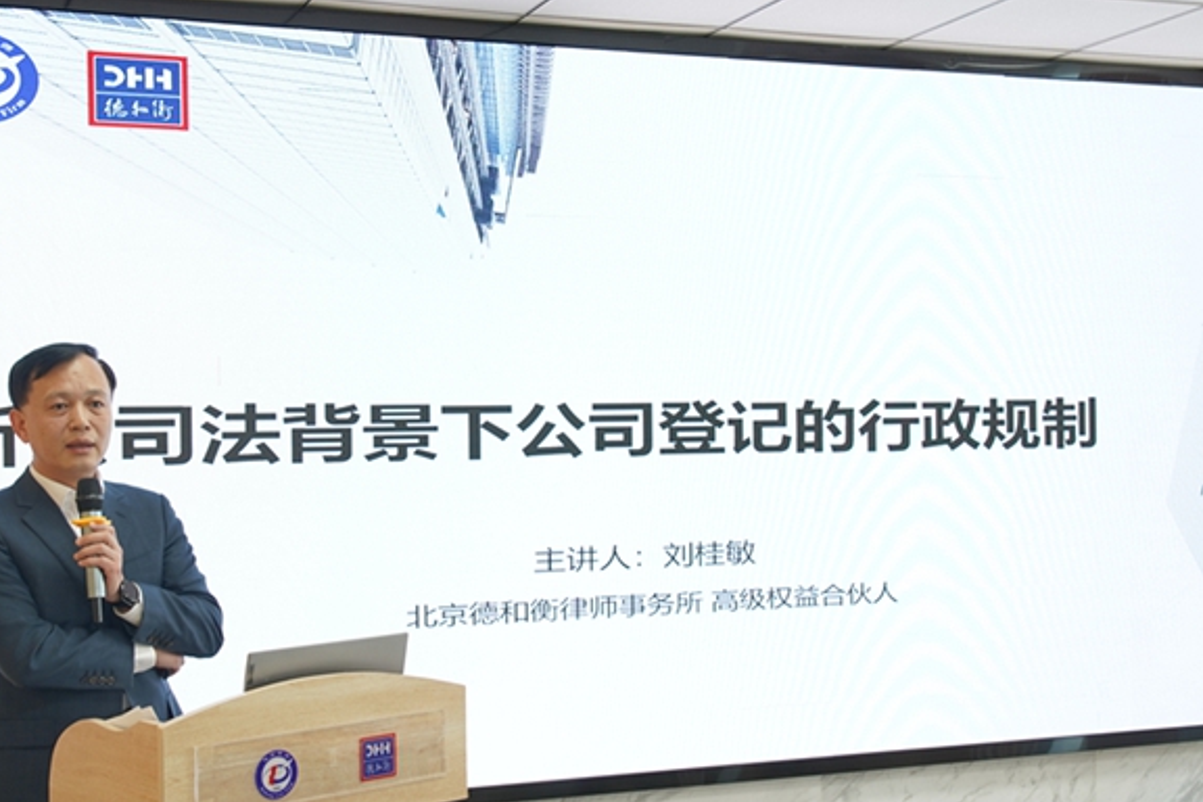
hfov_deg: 39.6
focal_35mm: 50
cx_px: 558
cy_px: 421
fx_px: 1671
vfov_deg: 27.0
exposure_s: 1/40
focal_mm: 36
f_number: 5.6
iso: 400
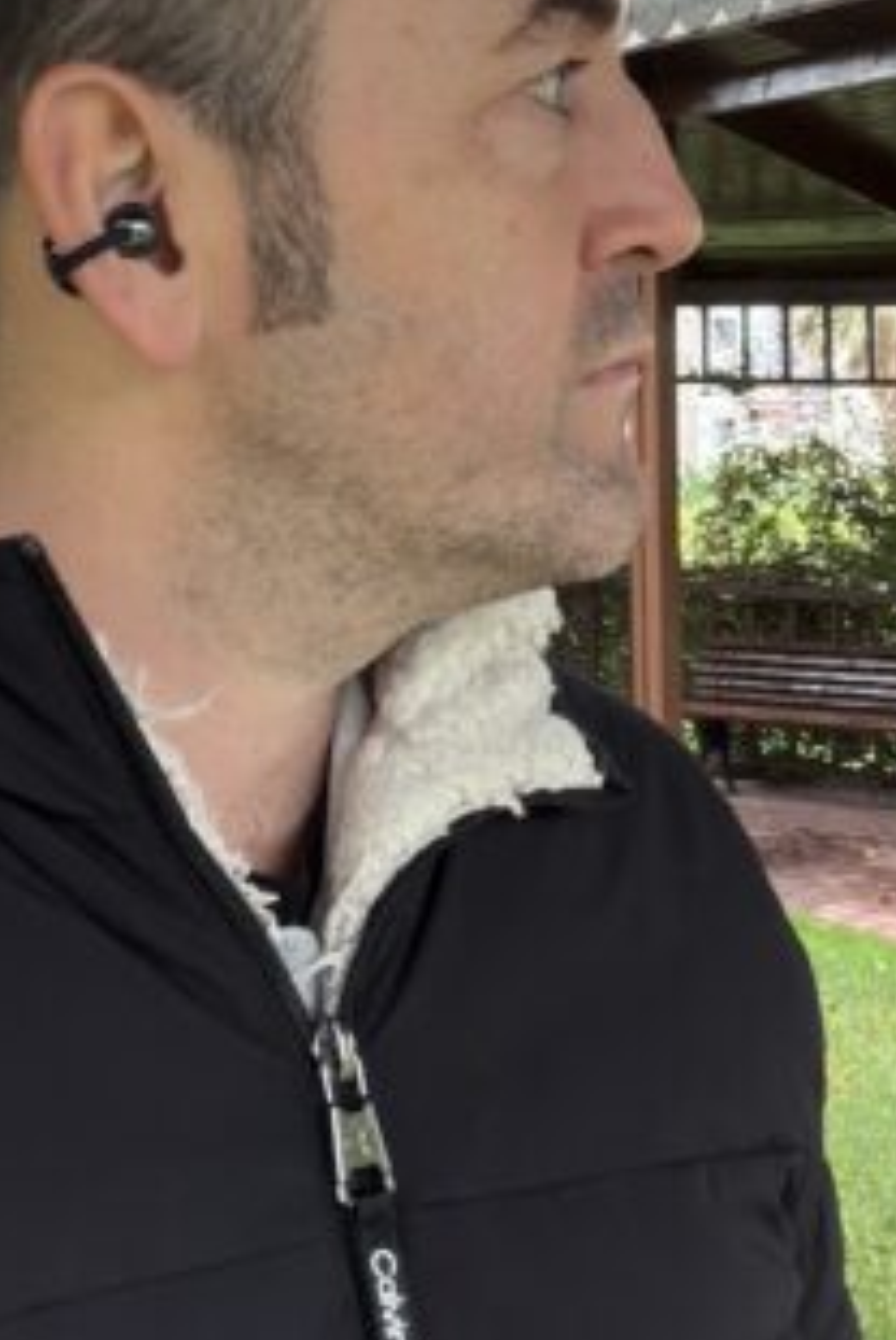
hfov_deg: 22.9
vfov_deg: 33.3
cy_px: 340
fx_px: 2198
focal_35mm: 59
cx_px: 258
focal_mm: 2.71
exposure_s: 1/60
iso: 80
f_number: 1.9
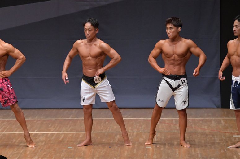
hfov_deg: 7.6
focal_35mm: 270
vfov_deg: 5.1
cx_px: 120
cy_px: 80
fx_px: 1799
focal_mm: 180
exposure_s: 1/400
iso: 6400
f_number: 5.6
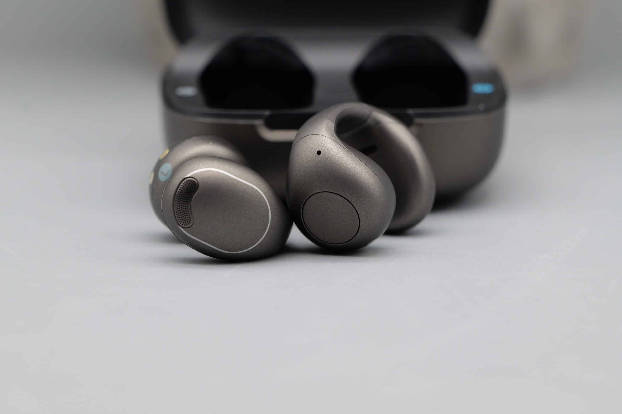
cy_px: 207
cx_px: 311
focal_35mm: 300
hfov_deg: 6.9
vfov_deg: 4.6
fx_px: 5183
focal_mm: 300
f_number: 8
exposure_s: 1/320
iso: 2500
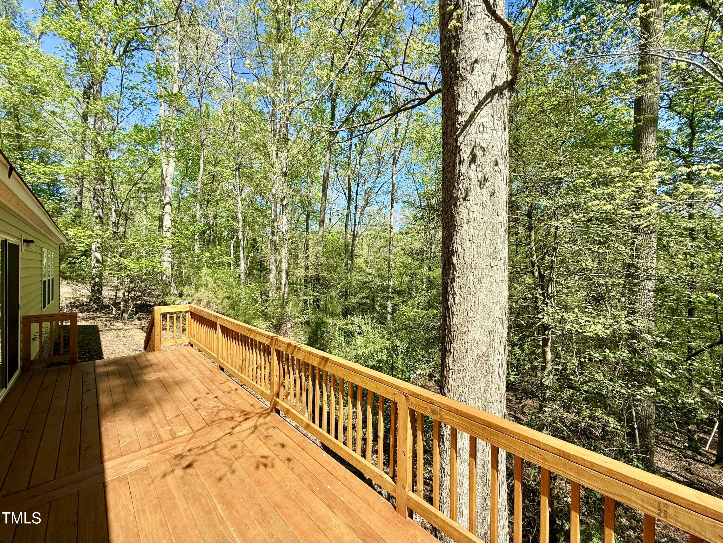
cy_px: 272
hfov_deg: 102.1
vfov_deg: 85.7
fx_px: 292
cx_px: 362
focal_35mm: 14
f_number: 2.2
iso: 50
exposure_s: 1/864
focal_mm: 2.22
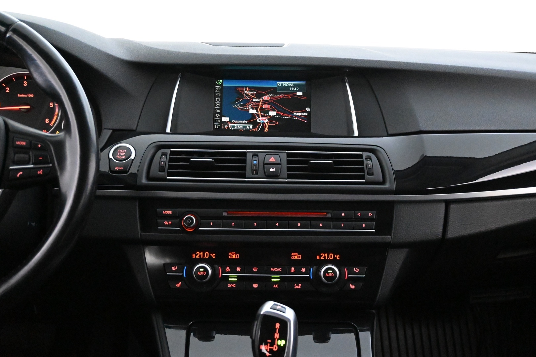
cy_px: 178
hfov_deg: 45.0
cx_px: 268
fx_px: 648
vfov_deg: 30.8
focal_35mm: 44
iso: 14400
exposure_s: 1/50
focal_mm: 29
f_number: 4.8
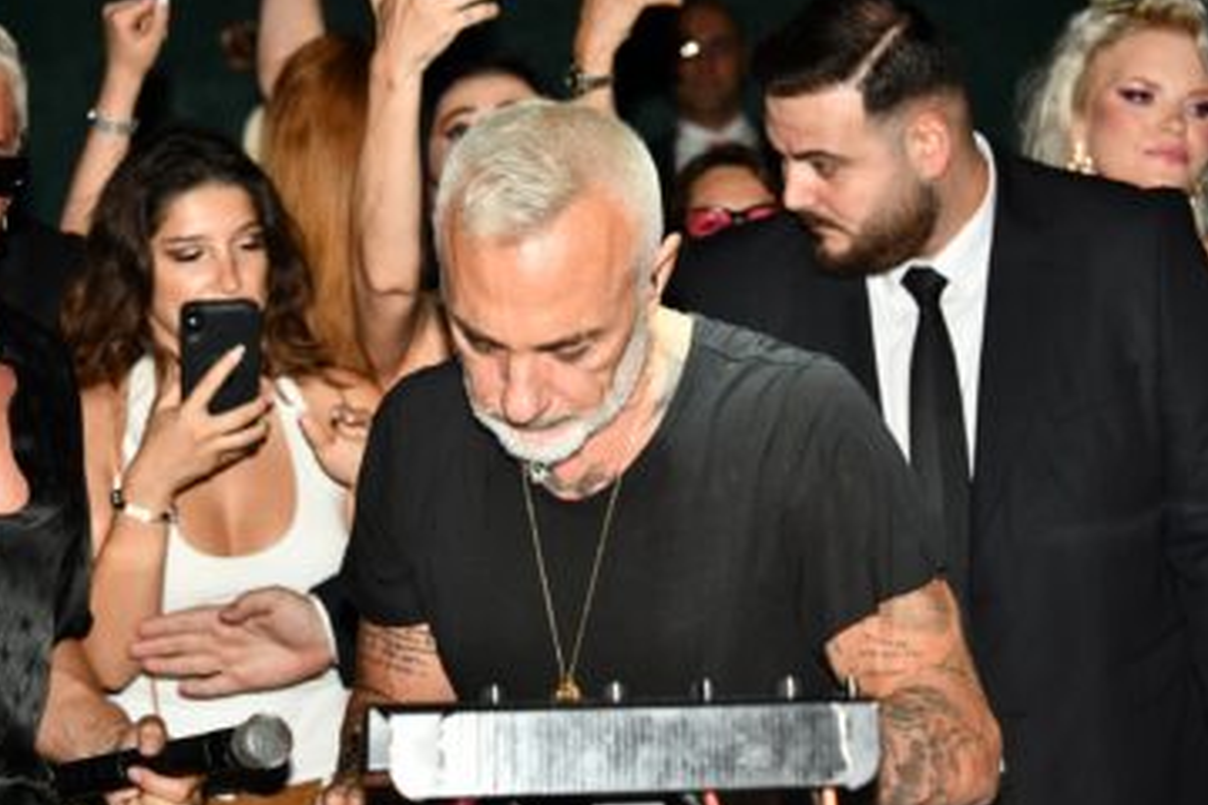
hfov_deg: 19.4
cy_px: 382
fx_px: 3523
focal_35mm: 105
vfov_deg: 13.0
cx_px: 523
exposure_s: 1/200
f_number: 5.6
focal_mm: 90
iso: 640
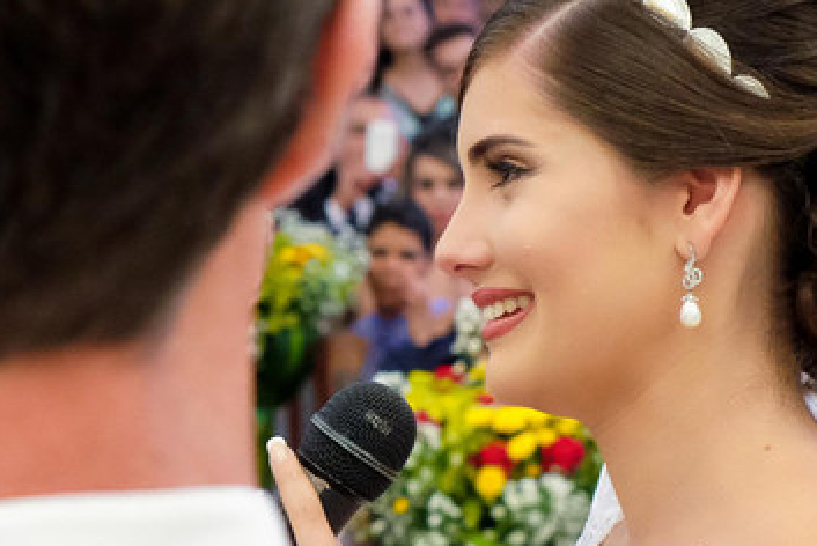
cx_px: -14
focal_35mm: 180
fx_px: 4088
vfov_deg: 7.6
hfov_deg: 11.3
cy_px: 259
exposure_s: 1/100
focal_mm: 35
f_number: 4
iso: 3200
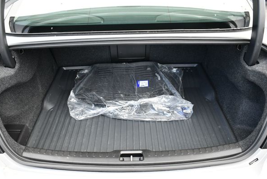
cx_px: 126
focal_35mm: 39
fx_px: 289
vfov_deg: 34.3
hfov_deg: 49.5
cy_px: 92
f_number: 3.5
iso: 450
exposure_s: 1/250
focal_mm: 18
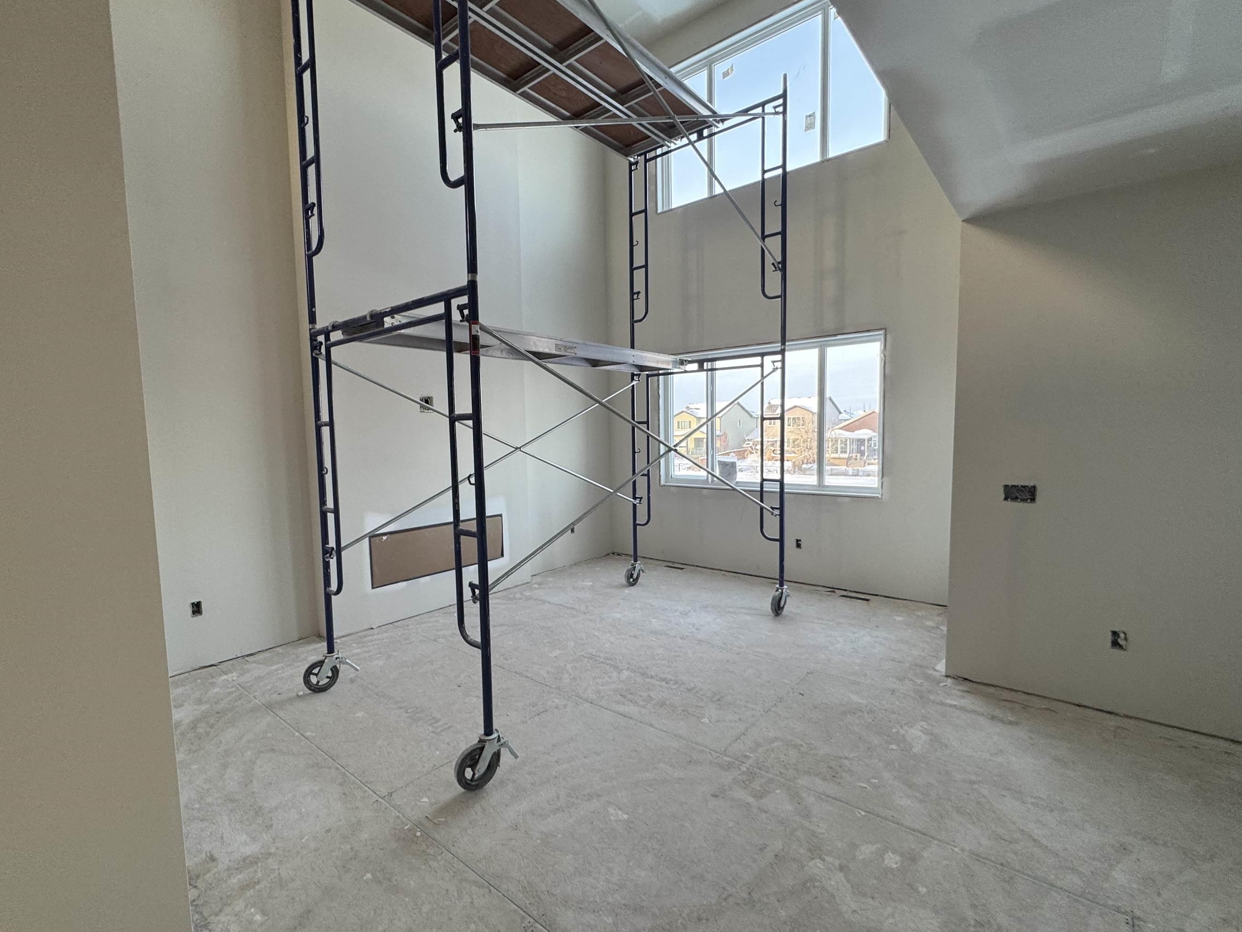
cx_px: 597
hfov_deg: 94.5
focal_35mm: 16
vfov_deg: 78.1
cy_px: 480
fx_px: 574
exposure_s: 1/99
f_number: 2.2
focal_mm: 2.22
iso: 125
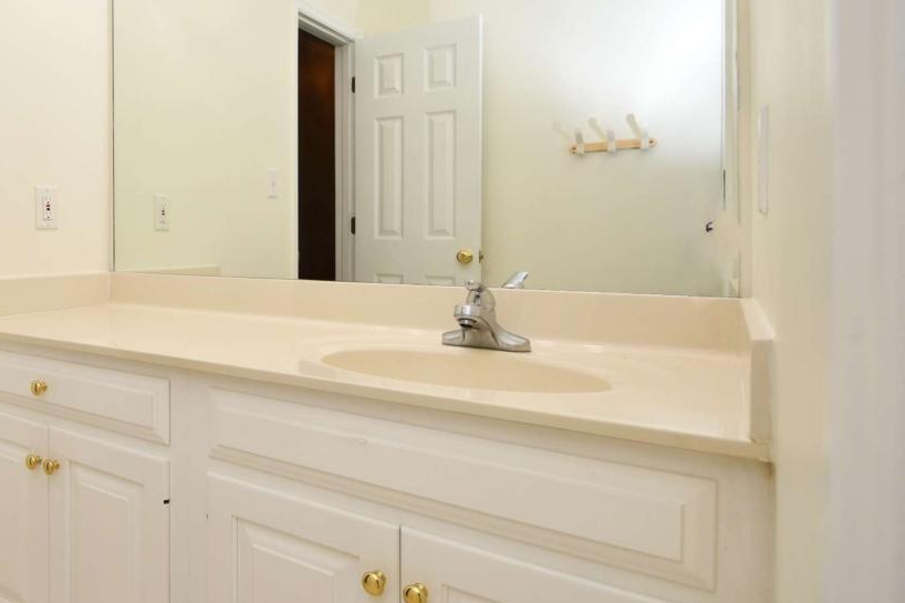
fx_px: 553
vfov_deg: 56.5
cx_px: 268
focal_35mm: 22
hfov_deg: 74.9
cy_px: 227
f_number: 4.5
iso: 200
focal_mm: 10
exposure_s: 1/80
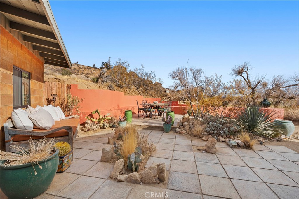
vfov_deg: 73.8
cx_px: 150
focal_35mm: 16
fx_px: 133
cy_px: 100
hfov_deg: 96.7
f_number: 11
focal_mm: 16
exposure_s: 1/160
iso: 400
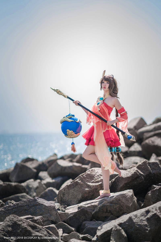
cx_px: 80
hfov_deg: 16.1
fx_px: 570
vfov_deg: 23.9
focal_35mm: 85
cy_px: 121
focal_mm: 85
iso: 100
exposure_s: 1/3200
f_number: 1.4
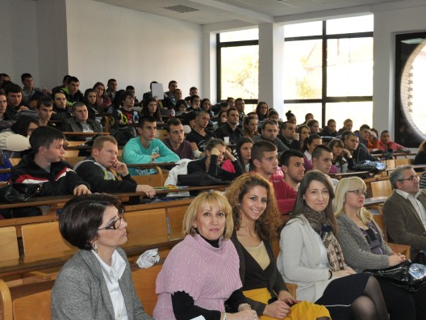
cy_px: 197
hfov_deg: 38.7
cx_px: 318
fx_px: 591
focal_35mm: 48
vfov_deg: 30.2
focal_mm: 22
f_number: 3.8
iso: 800
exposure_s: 1/100
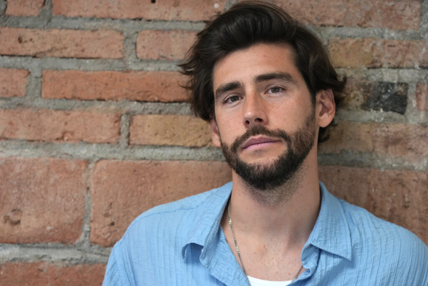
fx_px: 1391
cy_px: 143
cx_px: 214
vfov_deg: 11.7
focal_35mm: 117
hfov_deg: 17.5
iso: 2500
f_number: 4.5
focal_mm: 117
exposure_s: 1/250
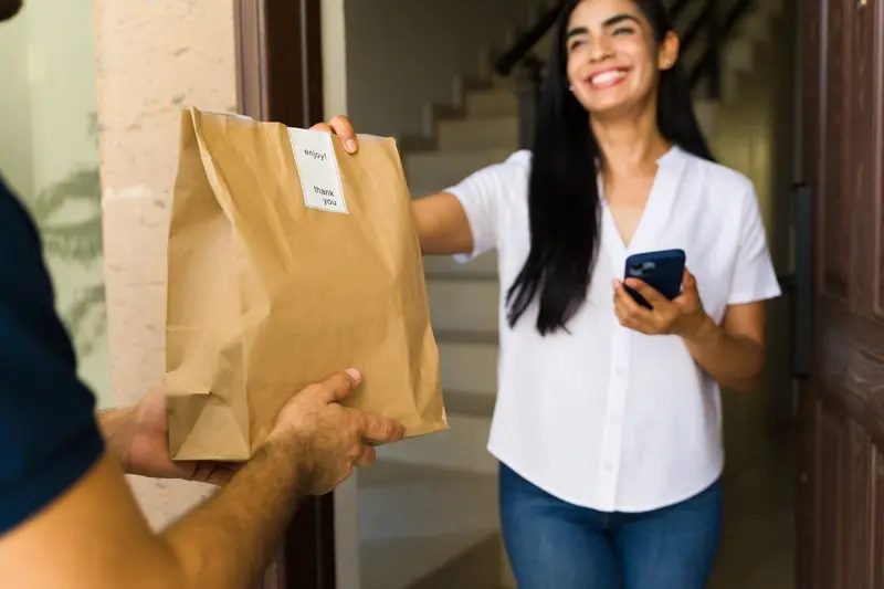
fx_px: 933
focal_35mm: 38
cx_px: 442
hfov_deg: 50.7
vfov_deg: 35.0
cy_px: 294
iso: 160
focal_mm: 38
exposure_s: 1/320
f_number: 2.8
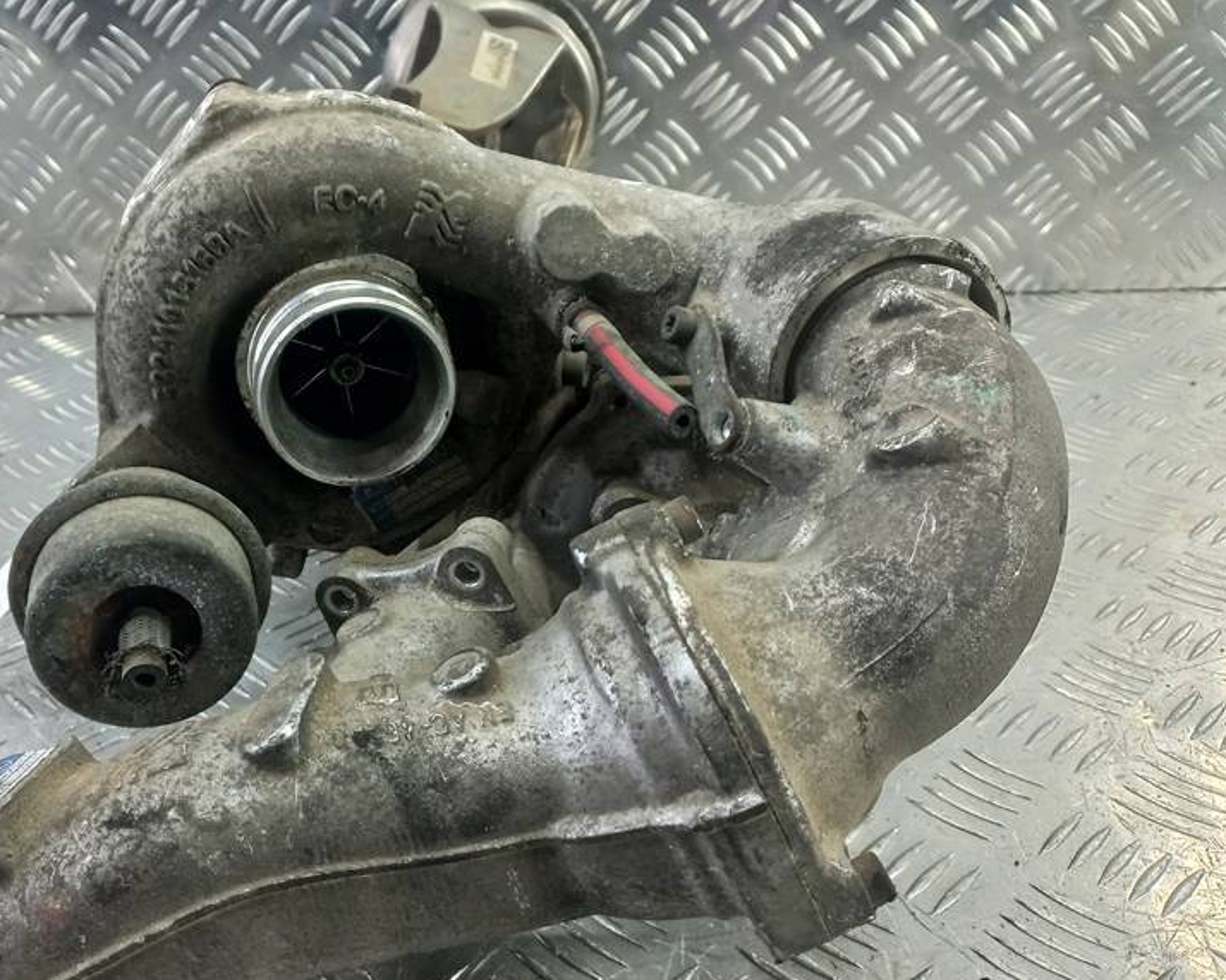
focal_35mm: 35
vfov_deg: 42.2
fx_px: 1270
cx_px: 436
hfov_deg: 50.8
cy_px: 534
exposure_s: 1/50
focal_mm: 4.6
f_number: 1.8
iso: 125
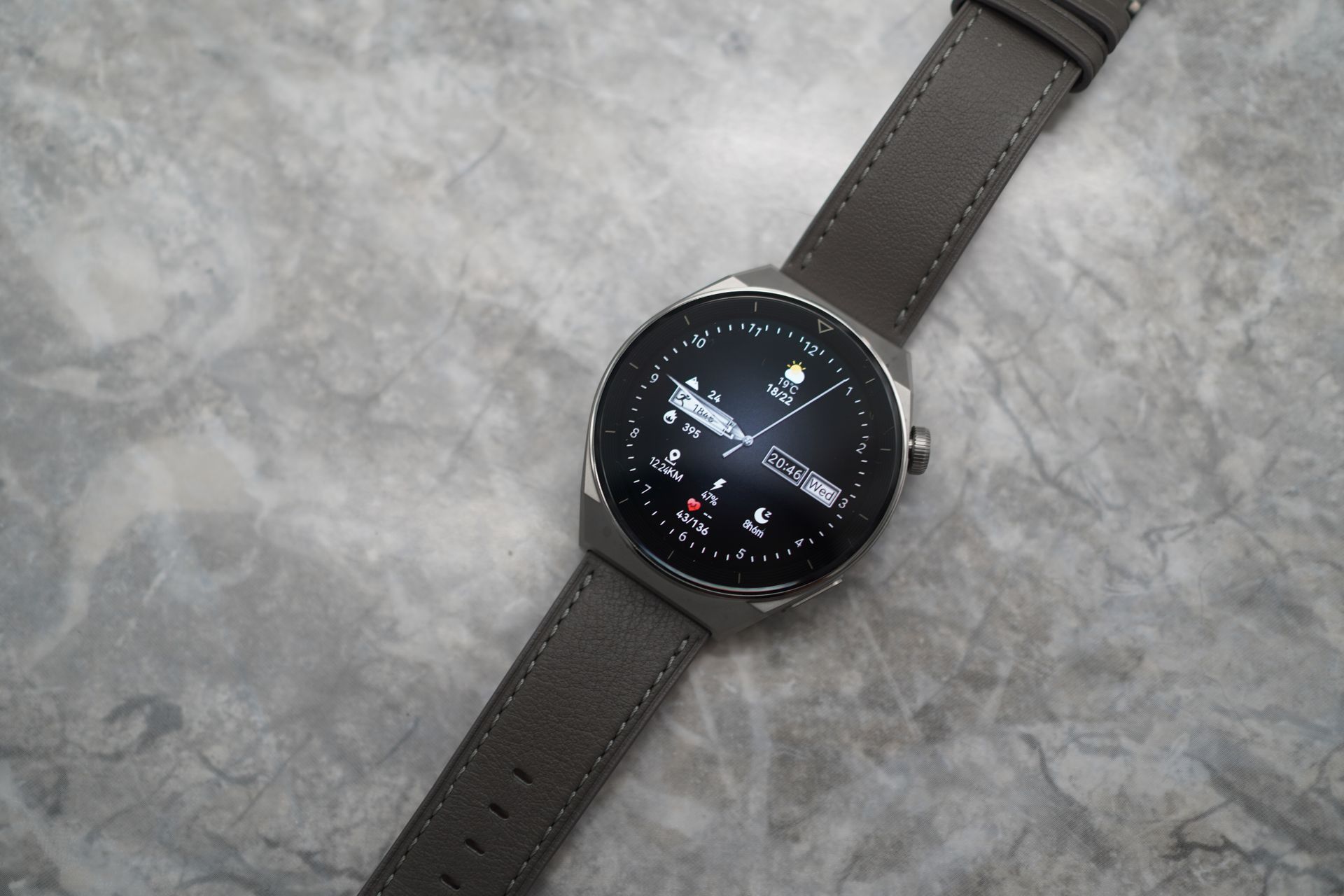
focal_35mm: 36
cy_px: 448
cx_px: 672
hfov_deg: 53.1
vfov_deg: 36.9
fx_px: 1344
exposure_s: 1/50
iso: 100
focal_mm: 24
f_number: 2.2
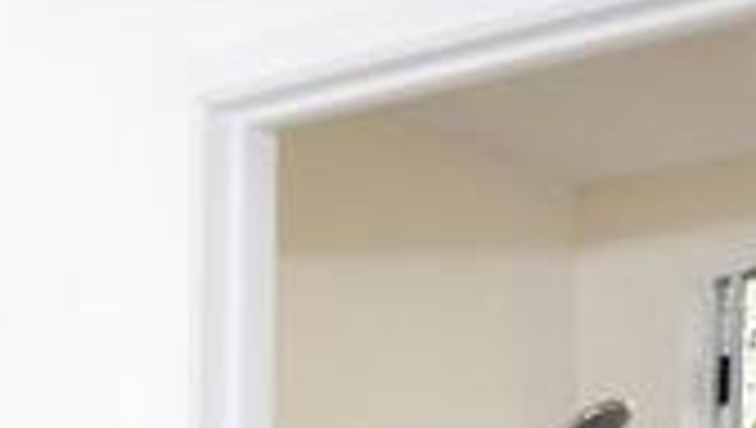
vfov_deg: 8.4
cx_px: -495
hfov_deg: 17.5
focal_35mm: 105
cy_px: 1518
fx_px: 2111
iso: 400
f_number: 4
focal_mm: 11
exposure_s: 1/60
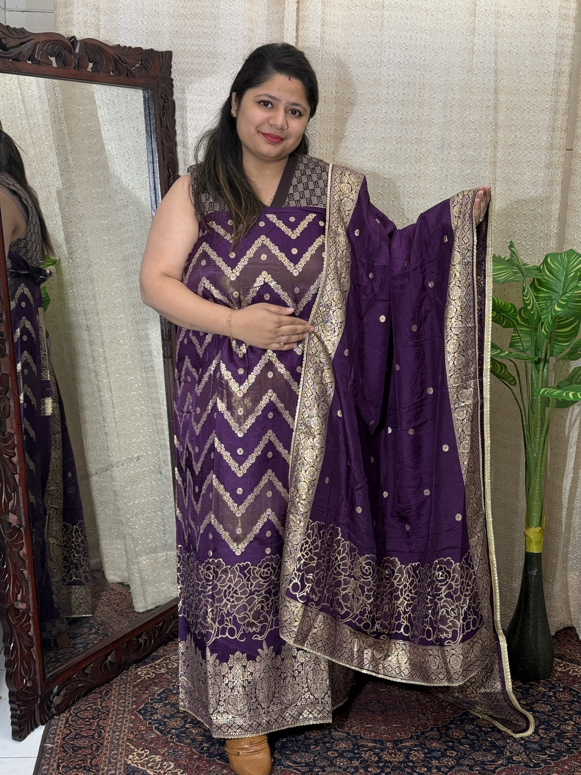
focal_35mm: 48
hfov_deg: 30.3
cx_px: 290
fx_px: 1074
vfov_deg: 39.7
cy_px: 388
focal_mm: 6.76
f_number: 1.78
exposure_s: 1/119
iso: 80
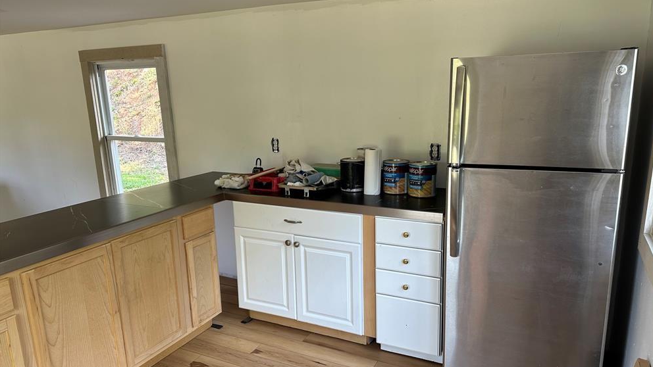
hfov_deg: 69.8
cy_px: 198
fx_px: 468
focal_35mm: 27
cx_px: 336
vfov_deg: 42.9
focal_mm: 6.86
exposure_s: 1/121
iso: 100
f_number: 1.78
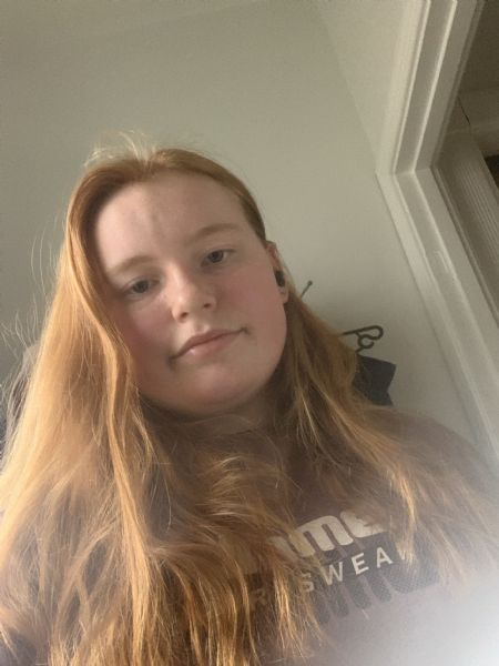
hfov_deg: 44.2
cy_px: 333
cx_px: 250
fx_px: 615
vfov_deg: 56.8
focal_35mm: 32
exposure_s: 1/40
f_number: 2.2
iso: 320
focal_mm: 2.87
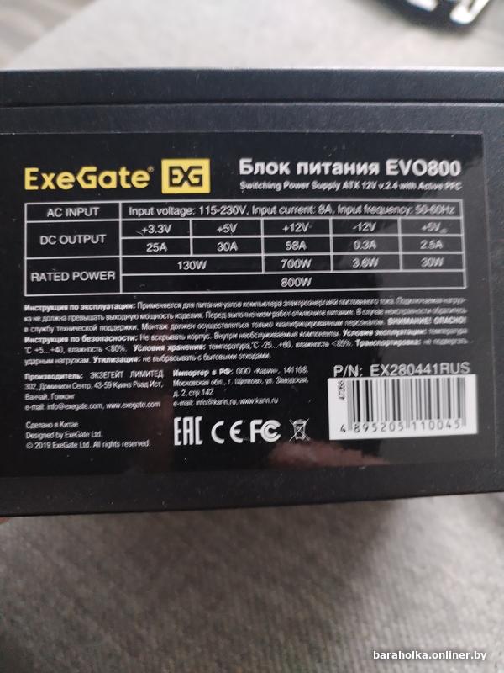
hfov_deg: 53.1
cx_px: 252
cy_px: 336
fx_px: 505
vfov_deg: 67.3
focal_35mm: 26
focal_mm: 4.75
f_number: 1.8
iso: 1057
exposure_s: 1/20
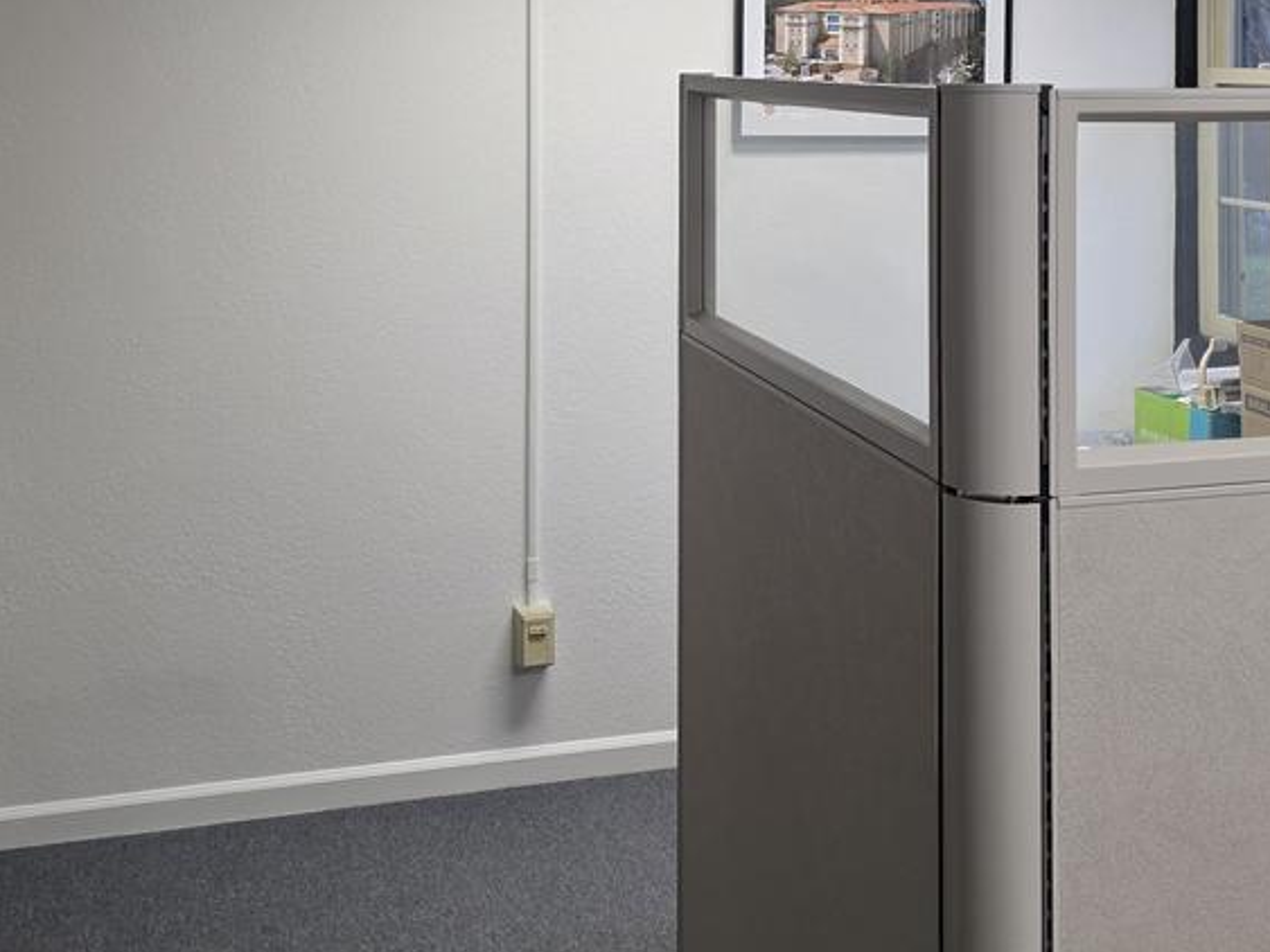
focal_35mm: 49
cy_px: 72
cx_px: 720
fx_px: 1797
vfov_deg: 28.4
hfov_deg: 38.8
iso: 250
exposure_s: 1/120
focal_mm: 6.3
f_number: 1.7
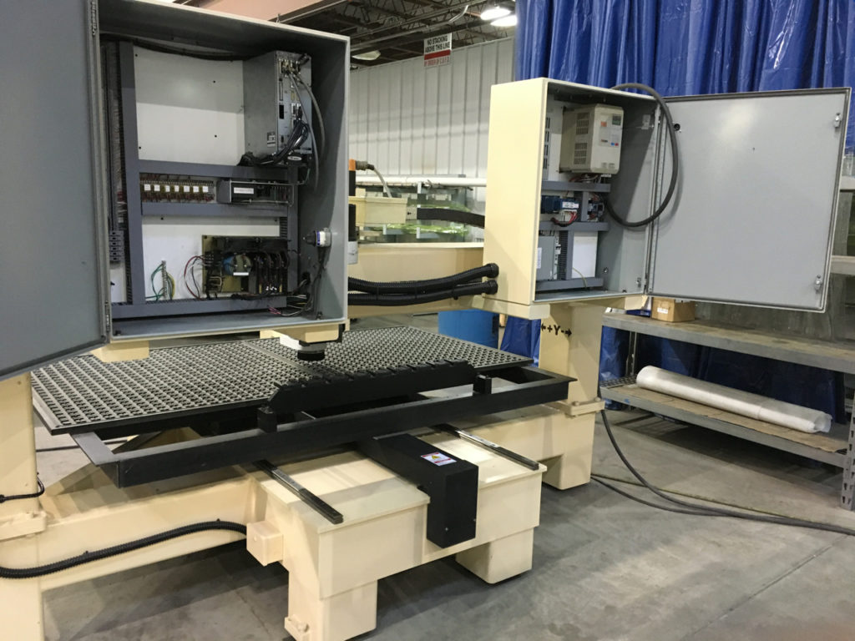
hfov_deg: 61.7
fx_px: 716
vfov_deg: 48.2
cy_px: 320
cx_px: 428
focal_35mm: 29
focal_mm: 4.15
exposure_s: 1/30
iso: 200
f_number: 2.2
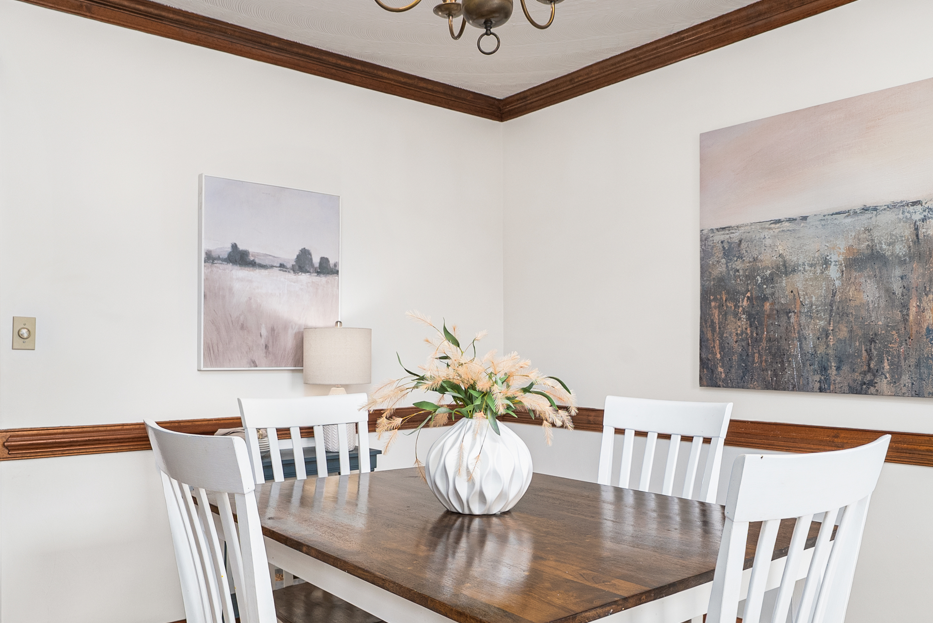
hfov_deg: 63.6
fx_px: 752
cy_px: 363
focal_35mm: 29
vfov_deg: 44.8
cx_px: 481
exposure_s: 1/13
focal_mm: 16
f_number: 7.1
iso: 640
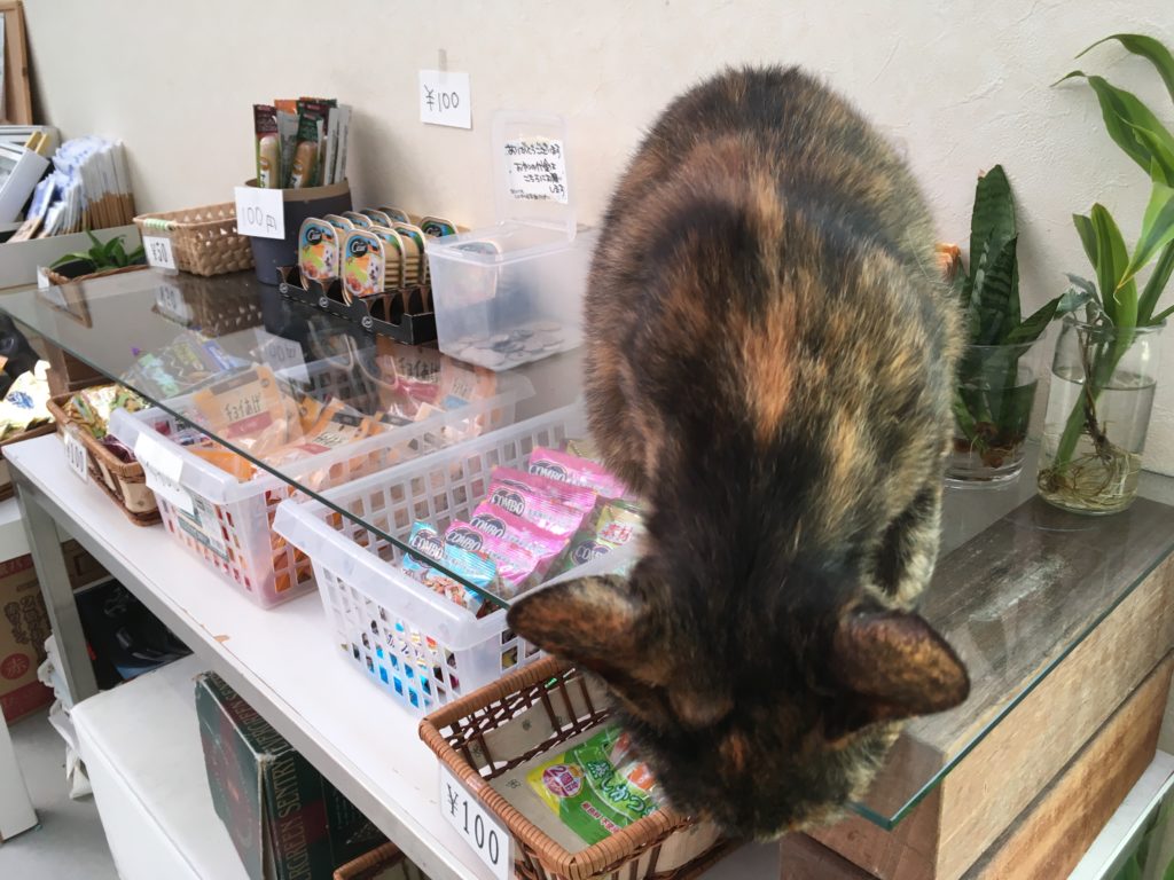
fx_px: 984
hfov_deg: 61.7
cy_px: 440
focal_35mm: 29
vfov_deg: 48.2
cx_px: 587
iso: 25
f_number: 2.2
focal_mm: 4.15
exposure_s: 1/40
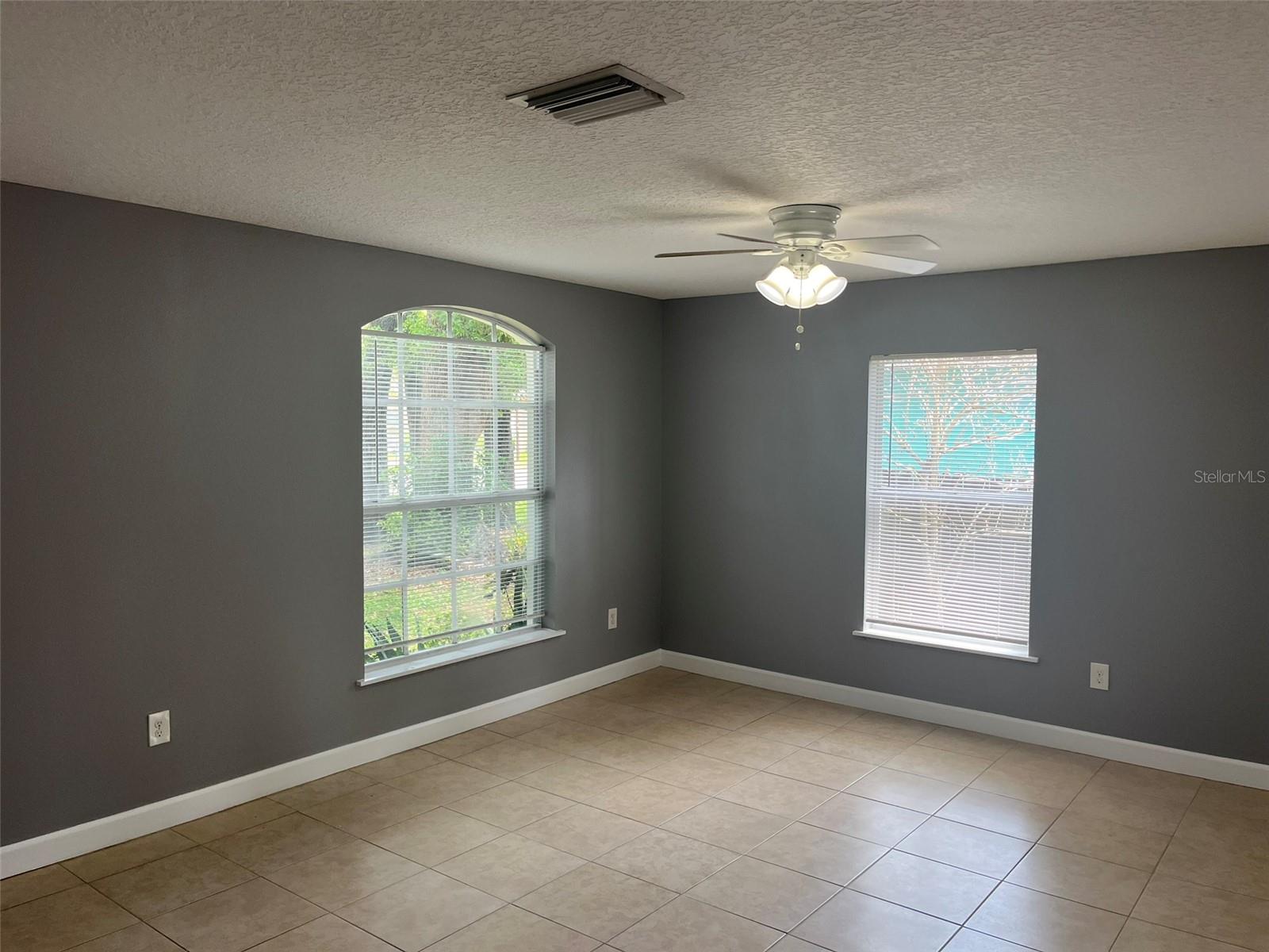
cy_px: 476
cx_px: 634
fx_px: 953
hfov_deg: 67.3
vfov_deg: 53.1
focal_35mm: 26
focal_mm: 5.1
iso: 64
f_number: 1.6
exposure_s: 1/120
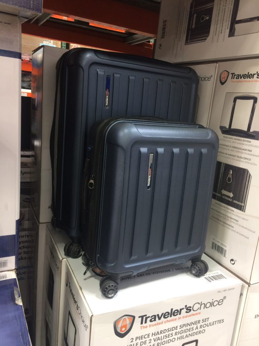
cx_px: 130
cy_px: 173
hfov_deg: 48.2
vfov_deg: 61.7
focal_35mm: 29
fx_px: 289
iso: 80
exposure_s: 1/30
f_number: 2.2
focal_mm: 4.15
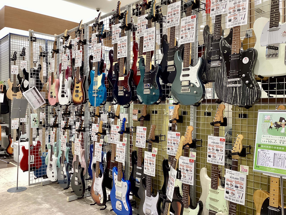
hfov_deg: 58.4
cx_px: 143
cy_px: 108
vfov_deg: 45.4
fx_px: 256
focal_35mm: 31
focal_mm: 3.3
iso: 125
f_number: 2.4
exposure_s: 1/60
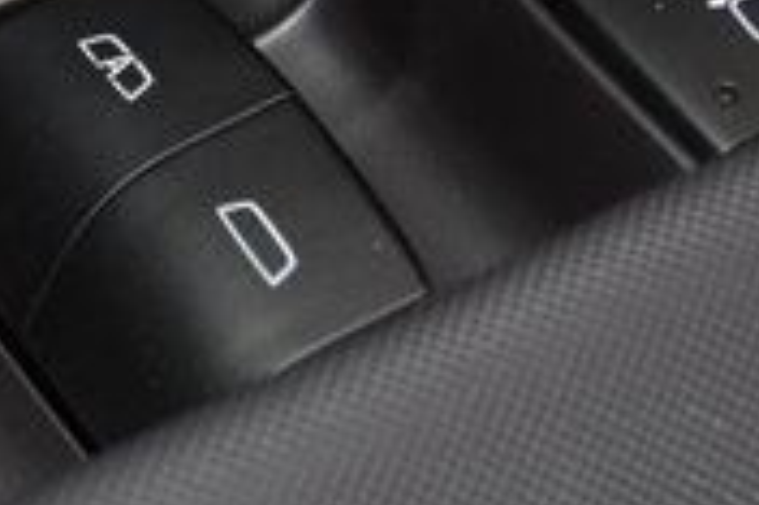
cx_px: 302
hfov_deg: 11.8
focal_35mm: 175
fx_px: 3686
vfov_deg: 7.8
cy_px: 209
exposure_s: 1/60
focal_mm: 32
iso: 720
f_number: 4.8
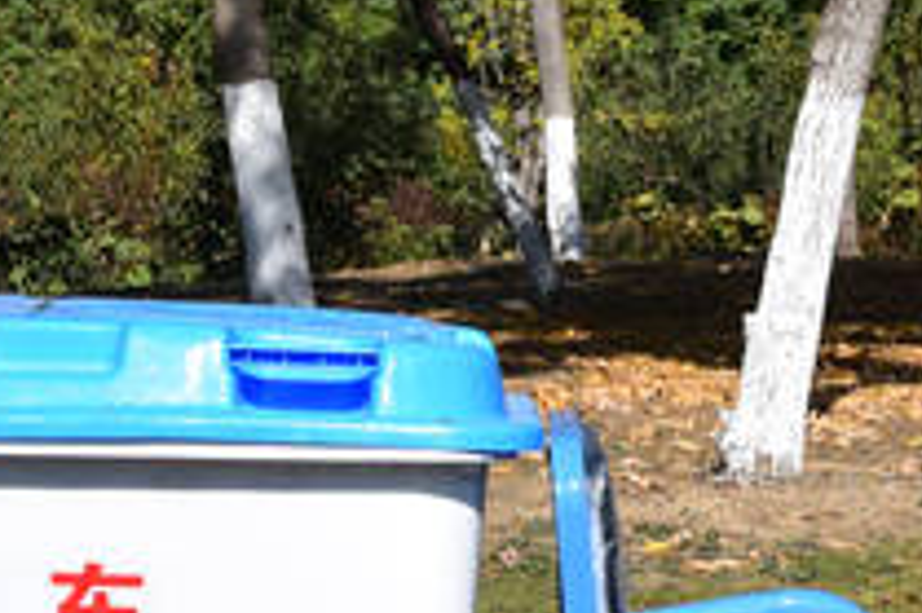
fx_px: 5122
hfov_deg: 10.3
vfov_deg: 6.8
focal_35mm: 200
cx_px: 406
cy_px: 666
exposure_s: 1/500
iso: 280
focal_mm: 31
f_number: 11
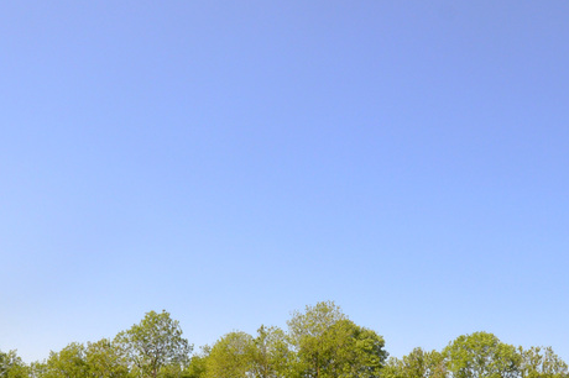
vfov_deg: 30.0
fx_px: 641
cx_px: 351
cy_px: 403
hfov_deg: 47.5
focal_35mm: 41
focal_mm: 11.5
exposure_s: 1/400
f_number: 11
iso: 400
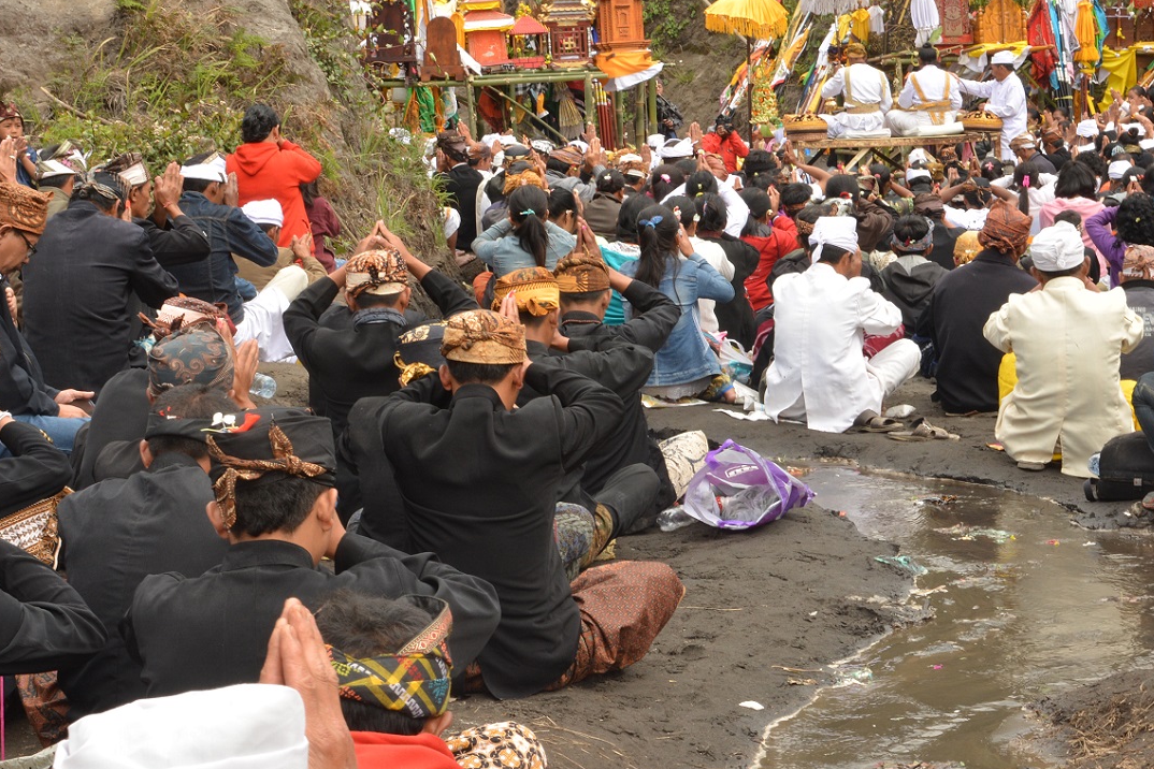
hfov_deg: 26.6
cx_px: 658
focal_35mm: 76
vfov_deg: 17.9
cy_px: 491
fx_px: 2436
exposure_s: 1/40
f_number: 16
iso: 250
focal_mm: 32
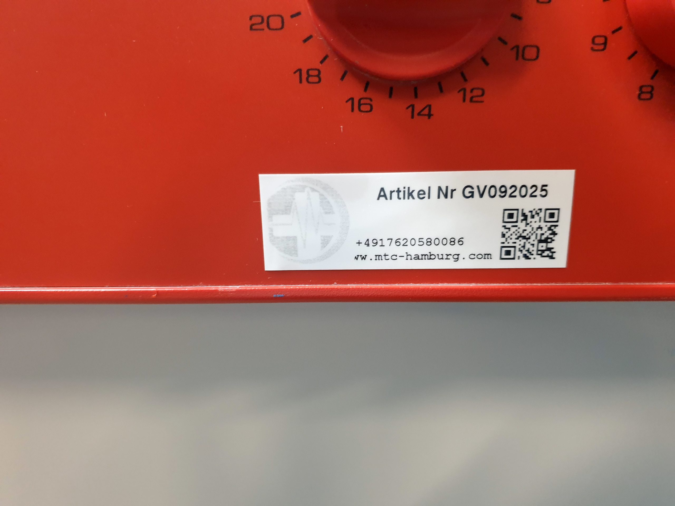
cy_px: 253
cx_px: 338
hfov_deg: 67.3
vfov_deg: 53.1
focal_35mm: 26
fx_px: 507
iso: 400
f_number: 1.5
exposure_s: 1/50
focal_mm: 4.3
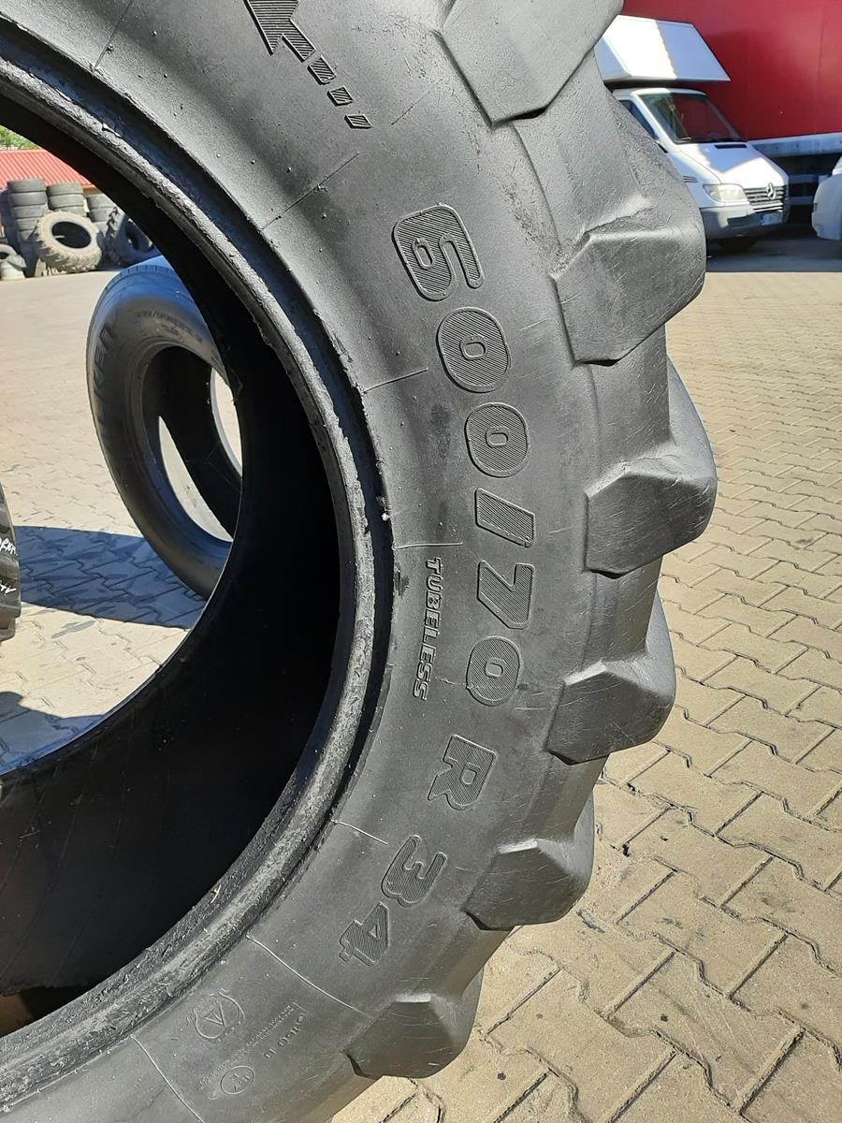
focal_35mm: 26
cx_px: 421
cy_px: 562
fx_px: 843
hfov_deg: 53.1
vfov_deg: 67.3
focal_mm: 3.93
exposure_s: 1/783
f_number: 1.7
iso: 40
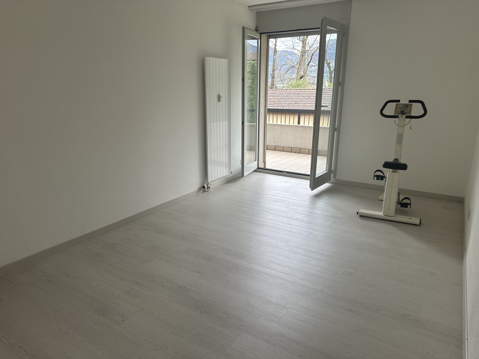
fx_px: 332
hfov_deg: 71.6
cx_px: 240
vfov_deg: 56.8
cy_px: 180
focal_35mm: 24
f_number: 1.78
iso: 64
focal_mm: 6.86
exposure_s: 1/121
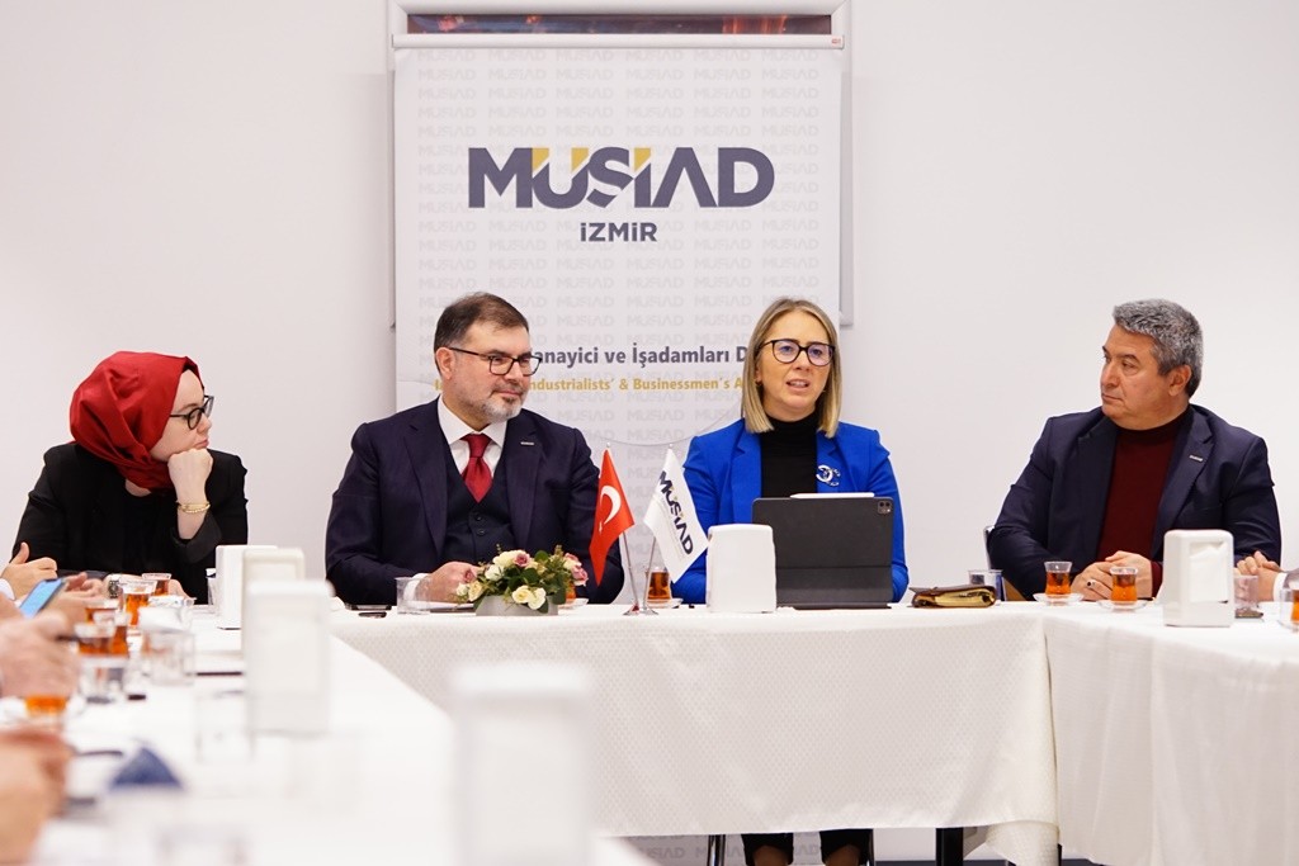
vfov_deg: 10.2
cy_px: 433
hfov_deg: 15.2
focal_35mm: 135
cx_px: 650
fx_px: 4872
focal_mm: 90
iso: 1600
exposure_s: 1/160
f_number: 2.8
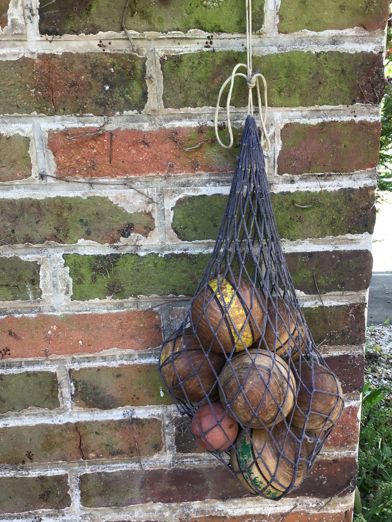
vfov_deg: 58.4
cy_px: 261
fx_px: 468
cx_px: 196
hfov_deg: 45.4
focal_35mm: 31
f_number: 2.4
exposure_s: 1/100
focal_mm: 3.3
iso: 25
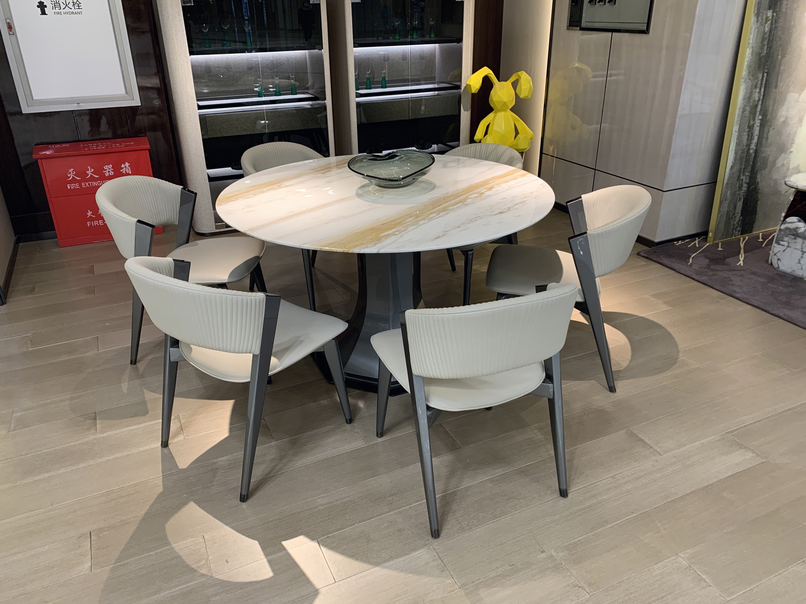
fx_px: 605
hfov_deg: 67.3
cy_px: 302
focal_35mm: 26
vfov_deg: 53.1
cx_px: 403
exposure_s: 1/50
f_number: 1.8
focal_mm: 4.25
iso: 80
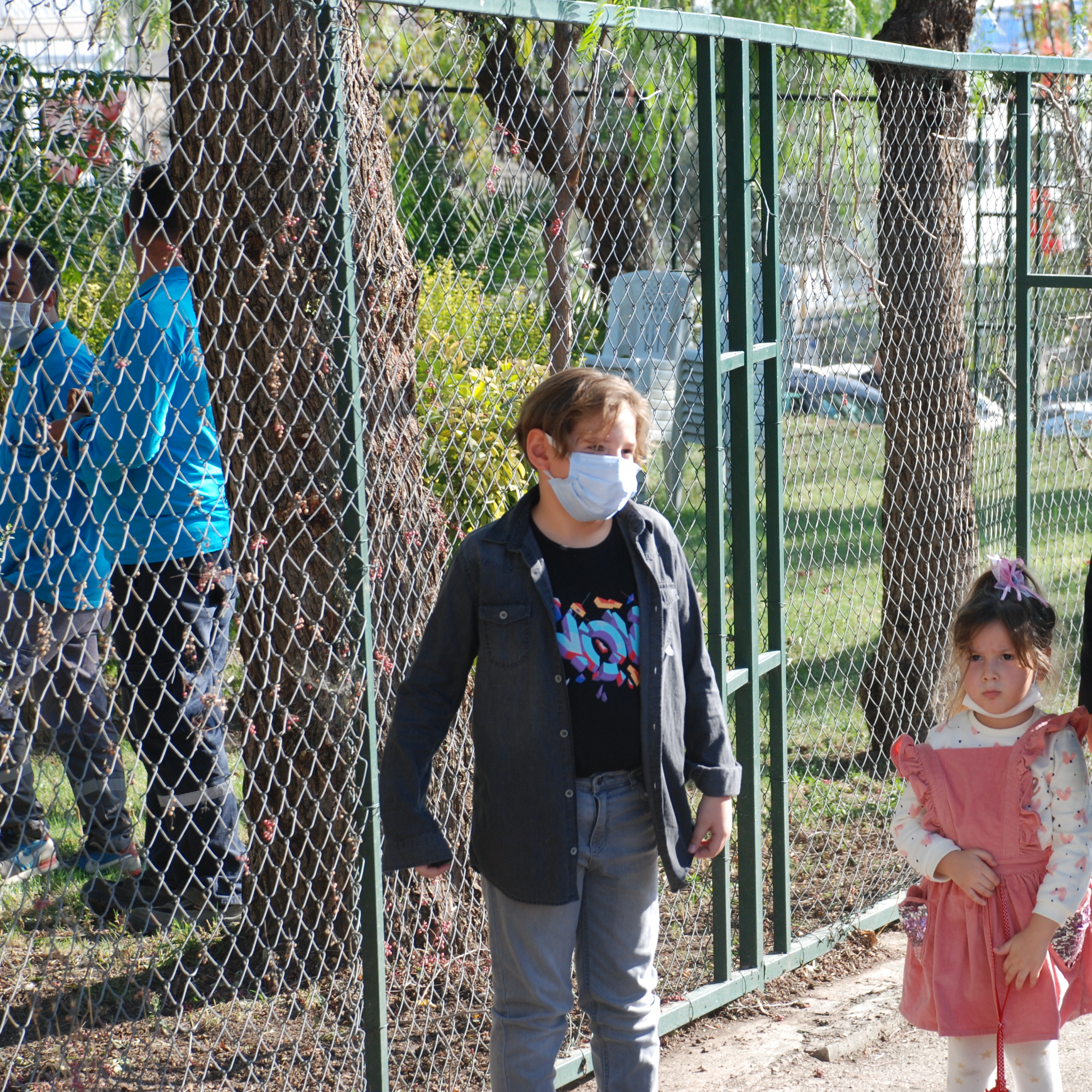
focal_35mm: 134
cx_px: 777
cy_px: 545
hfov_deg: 13.0
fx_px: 4783
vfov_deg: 13.0
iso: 200
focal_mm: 70
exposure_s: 1/160
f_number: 5.6
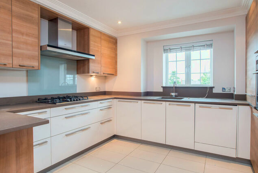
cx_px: 139
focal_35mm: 21
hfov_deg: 81.0
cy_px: 85
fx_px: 151
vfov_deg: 59.6
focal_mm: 19
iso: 200
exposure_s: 1/13
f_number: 7.1
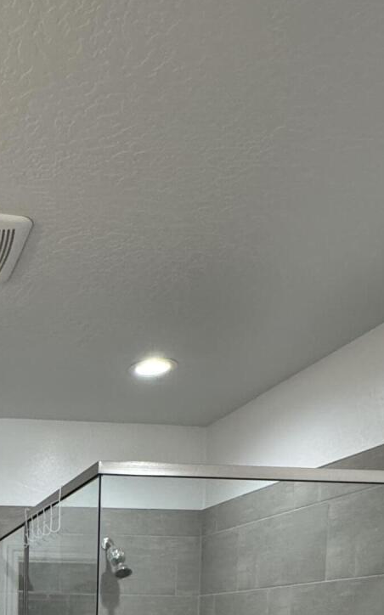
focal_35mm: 41
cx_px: -82
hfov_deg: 27.4
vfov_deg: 40.0
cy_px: 663
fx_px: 687
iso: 250
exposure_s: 1/120
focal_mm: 2.22
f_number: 2.2
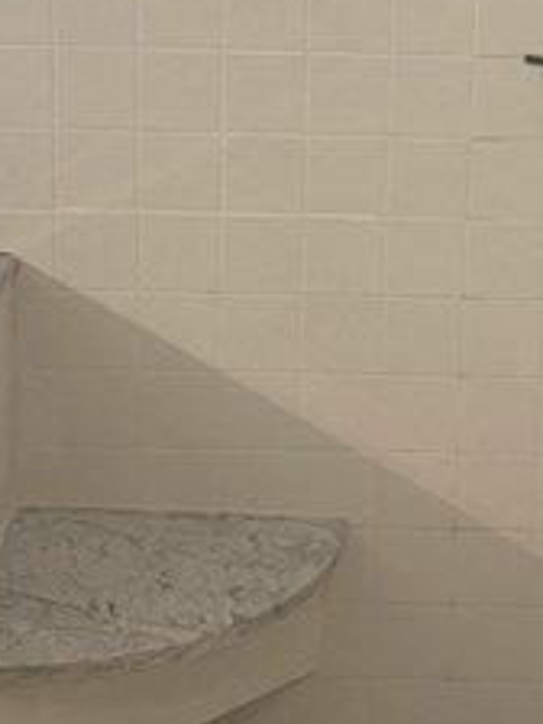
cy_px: 158
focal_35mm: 89
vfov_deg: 21.8
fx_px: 1861
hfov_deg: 16.5
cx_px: 388
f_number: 1.6
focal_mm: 4.2
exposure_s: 1/60
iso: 80
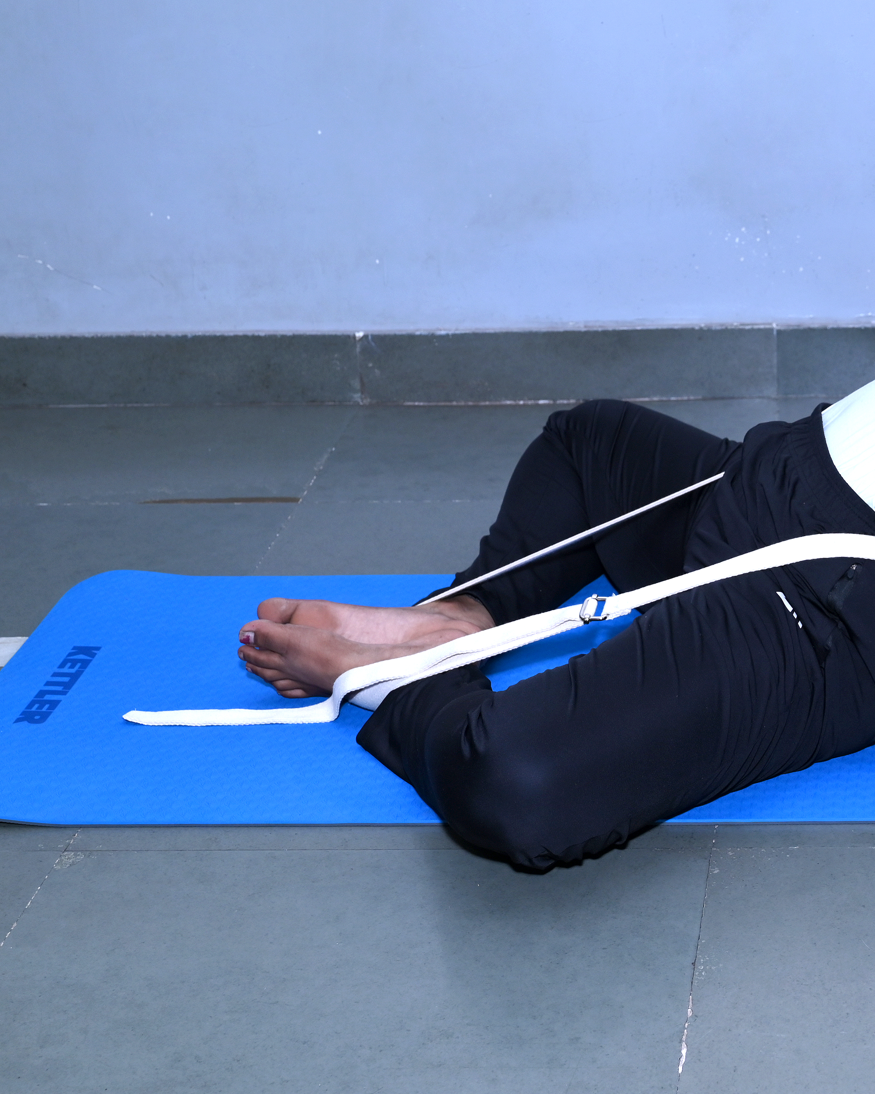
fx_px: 2363
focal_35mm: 73
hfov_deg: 20.4
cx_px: 849
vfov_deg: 26.0
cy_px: 472
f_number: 6.3
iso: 400
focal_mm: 43
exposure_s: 1/160
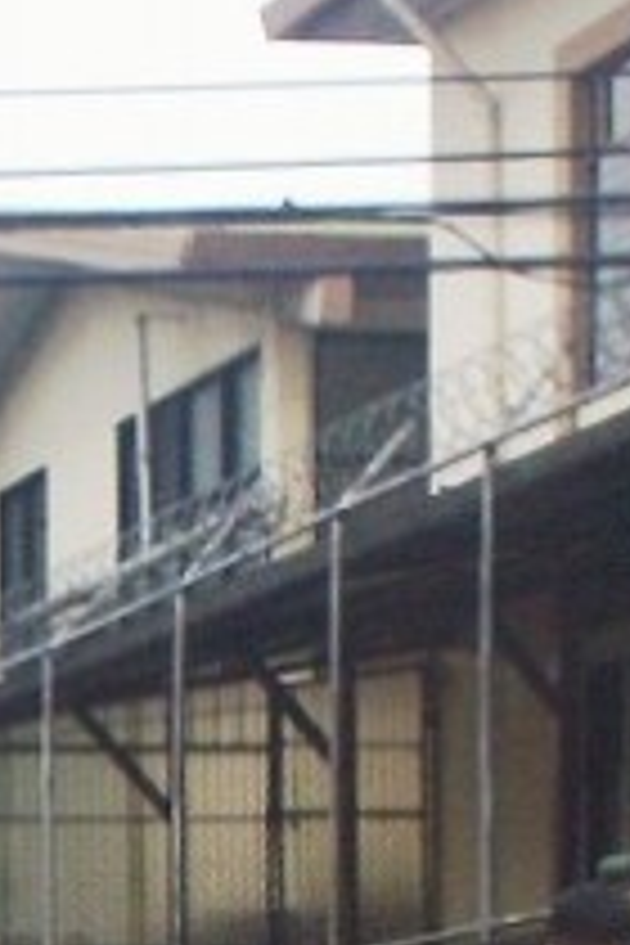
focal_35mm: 181
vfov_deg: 11.0
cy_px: 1364
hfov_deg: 7.3
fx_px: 4751
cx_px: -639
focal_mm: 6
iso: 140
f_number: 4.5
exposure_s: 1/79.3
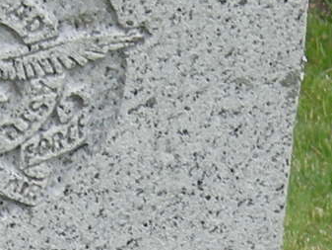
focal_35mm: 371
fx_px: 3560
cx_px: -47
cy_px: 470
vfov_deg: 4.0
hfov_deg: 5.3
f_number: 3.5
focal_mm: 9.9
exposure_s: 1/94.3
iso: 50
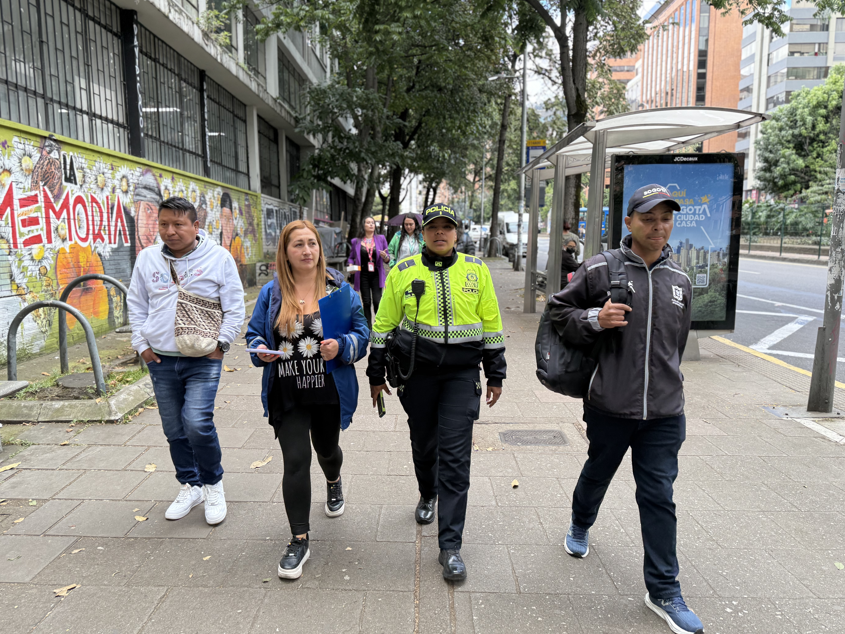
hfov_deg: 69.4
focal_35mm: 25
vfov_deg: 54.9
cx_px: 407
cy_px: 318
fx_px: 610
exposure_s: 1/197
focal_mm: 6.76
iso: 160
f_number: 1.78
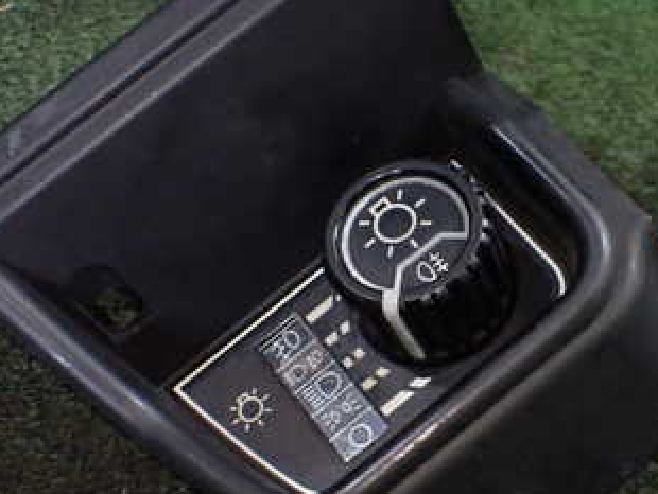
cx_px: 456
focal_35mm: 58
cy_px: 320
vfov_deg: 25.2
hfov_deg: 32.8
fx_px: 1103
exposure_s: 1/125
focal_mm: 5.4
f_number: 2.3
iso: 640
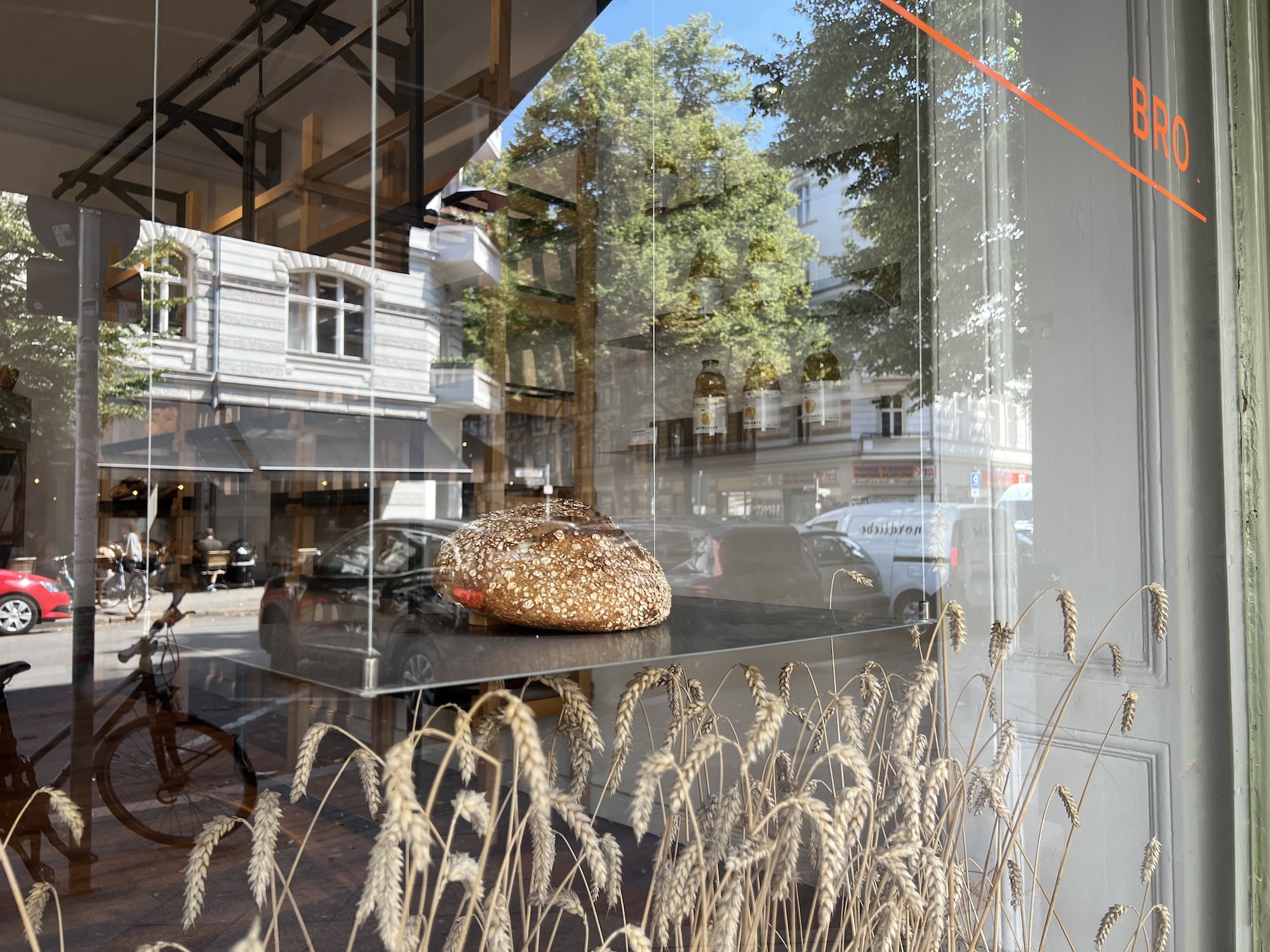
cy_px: 476
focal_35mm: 26
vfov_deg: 53.1
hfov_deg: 67.3
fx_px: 954
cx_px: 635
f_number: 1.5
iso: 32
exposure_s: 1/125
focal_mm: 5.7
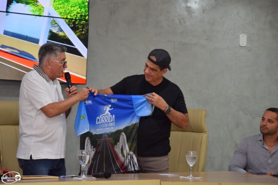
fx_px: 869
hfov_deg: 18.2
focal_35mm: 112
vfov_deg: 12.2
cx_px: 139
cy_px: 92
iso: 800
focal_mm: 75
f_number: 5.3
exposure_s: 1/80
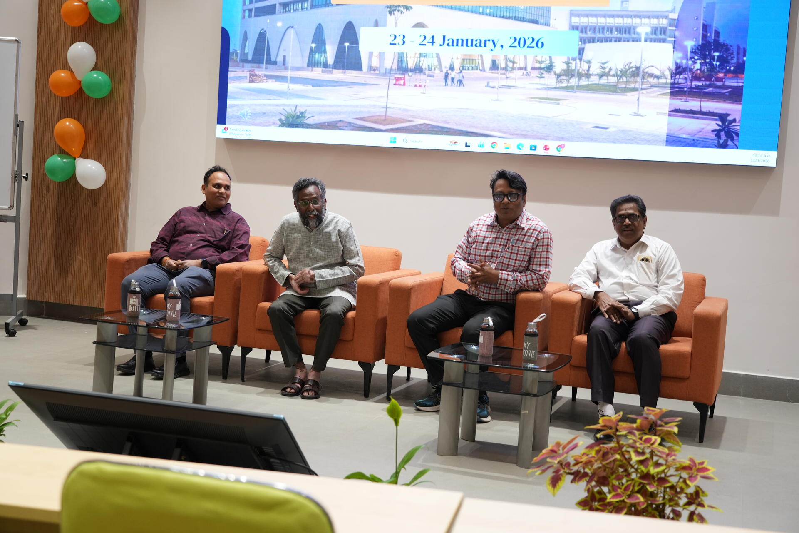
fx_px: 1021
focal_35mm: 46
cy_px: 266
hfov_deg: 42.7
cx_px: 400
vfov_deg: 29.2
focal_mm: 46
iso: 1250
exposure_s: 1/160
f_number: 4
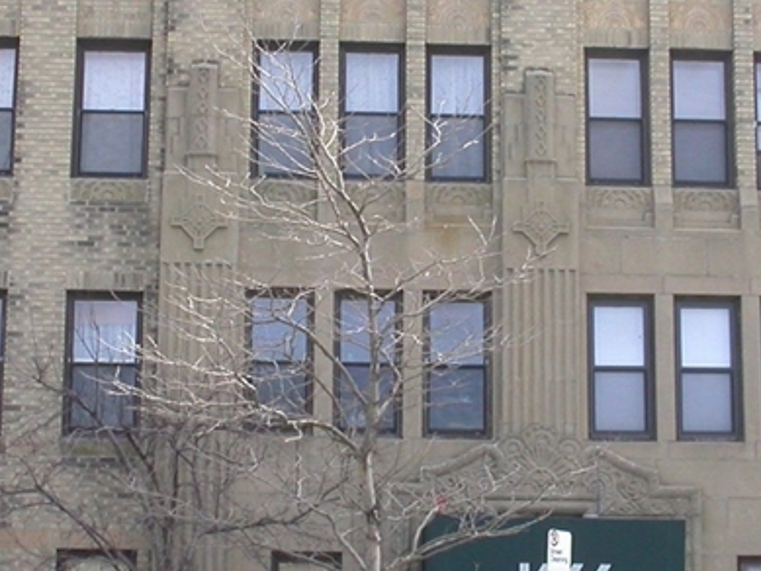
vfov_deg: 14.8
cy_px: 297
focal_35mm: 100
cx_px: 413
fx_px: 2199
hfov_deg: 19.6
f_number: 5.3
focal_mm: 7.85
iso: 100
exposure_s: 1/186
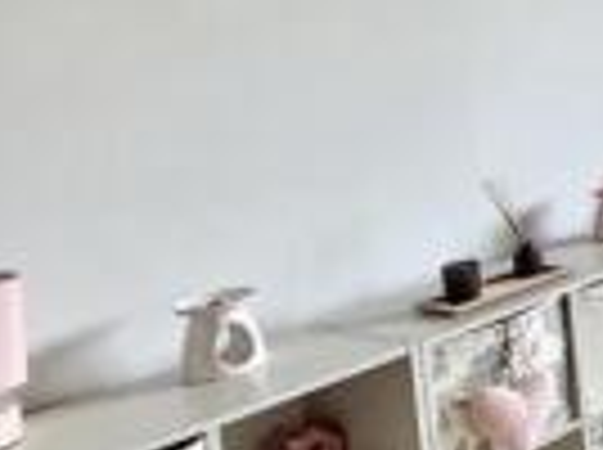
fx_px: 1061
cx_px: 1231
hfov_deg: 18.6
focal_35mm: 61
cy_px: 34
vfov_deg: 23.2
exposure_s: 1/50
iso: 320
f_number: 2.2
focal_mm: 2.22
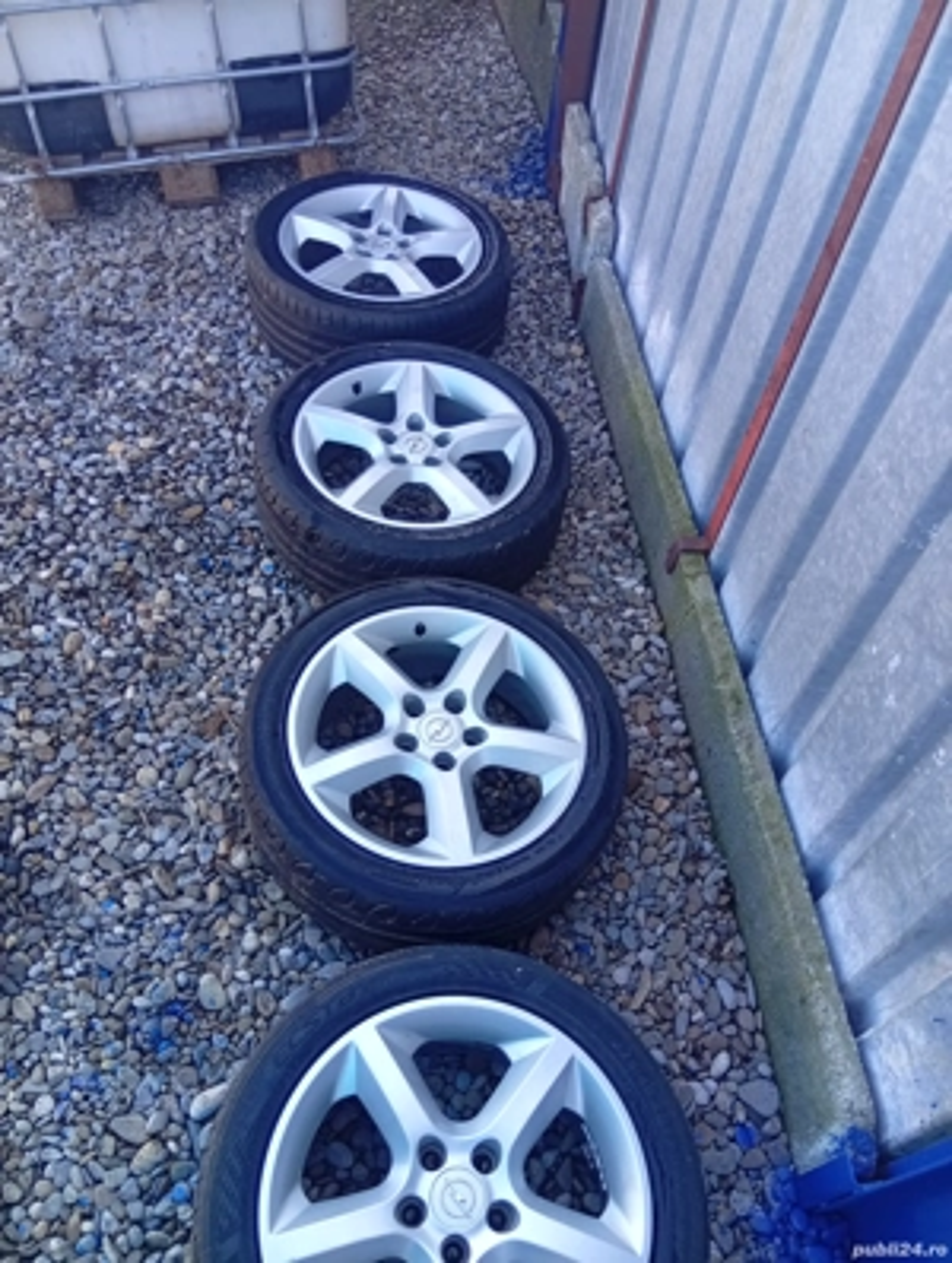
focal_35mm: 27
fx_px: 987
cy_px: 632
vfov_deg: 65.2
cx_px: 476
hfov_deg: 51.5
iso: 52
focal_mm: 3.84
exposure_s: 1/100
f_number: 1.8
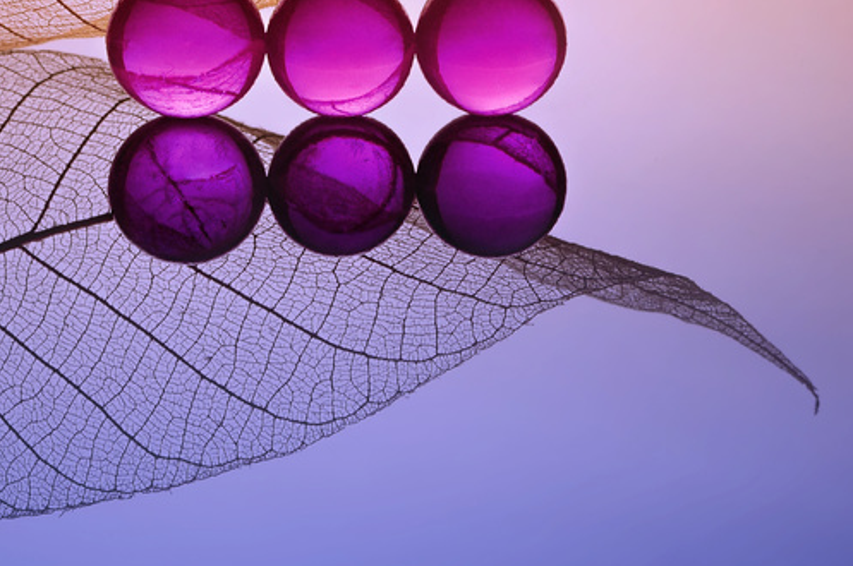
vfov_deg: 4.3
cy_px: 87
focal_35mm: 317
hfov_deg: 6.5
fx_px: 7501
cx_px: 137
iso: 200
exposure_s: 1/3
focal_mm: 105
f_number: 16
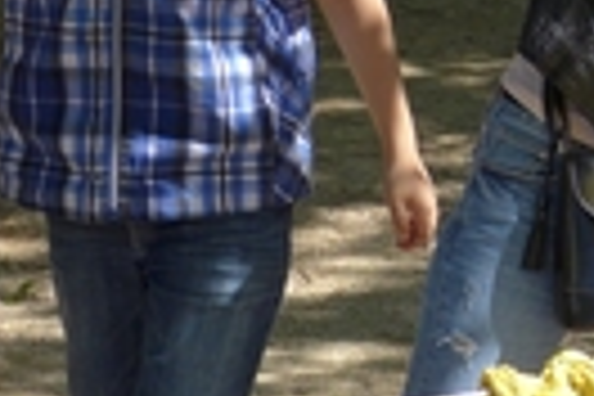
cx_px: 1138
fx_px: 2970
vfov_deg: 7.6
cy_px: 43
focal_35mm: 180
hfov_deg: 10.6
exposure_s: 1/2000
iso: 80
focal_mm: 7.3
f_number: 2
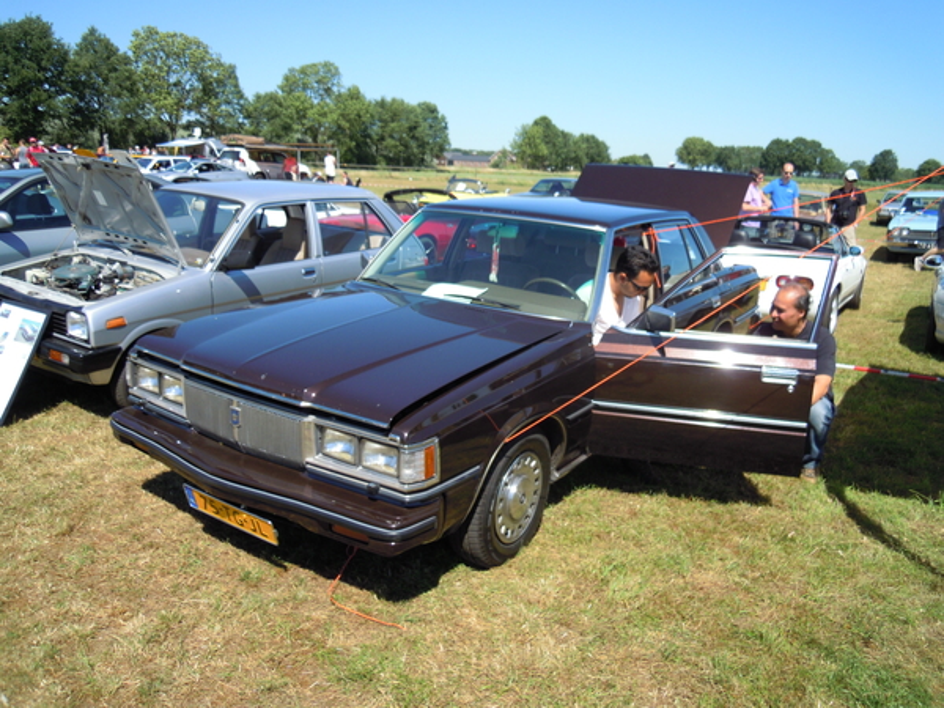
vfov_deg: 49.7
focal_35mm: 28
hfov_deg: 63.4
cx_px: 472
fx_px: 764
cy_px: 354
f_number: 7.6
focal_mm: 5
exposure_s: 1/160
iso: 100
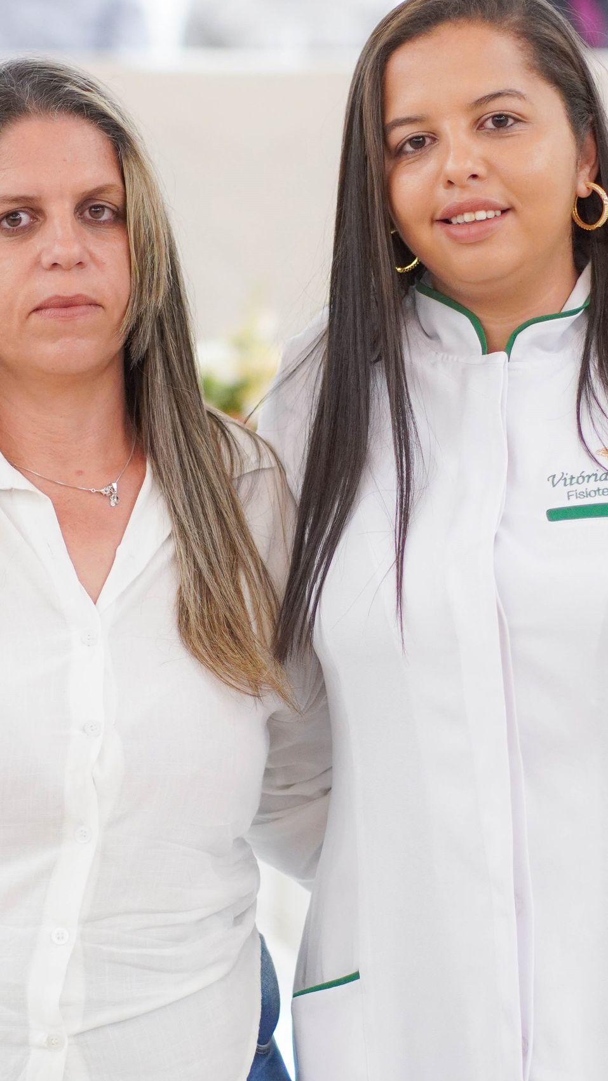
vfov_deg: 14.4
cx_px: 254
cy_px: 647
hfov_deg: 8.1
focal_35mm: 149
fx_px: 4270
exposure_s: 1/200
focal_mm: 56
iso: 1000
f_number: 1.4
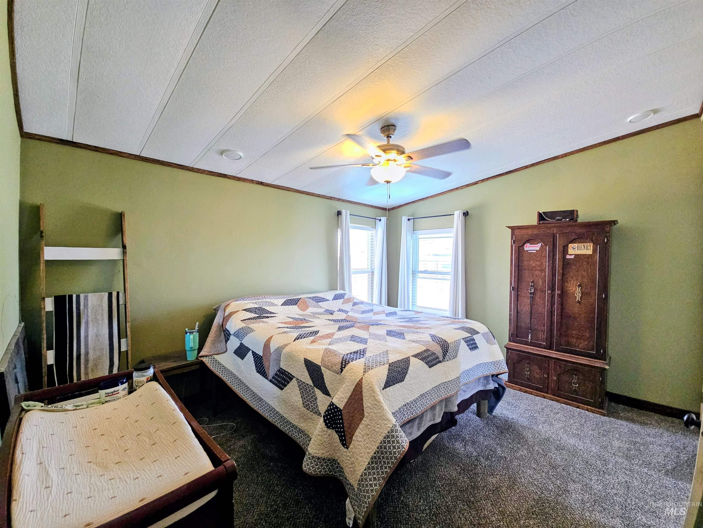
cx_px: 352
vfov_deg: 89.9
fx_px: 264
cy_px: 264
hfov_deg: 106.2
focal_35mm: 13
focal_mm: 2.2
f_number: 2.2
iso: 250
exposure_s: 1/77.4
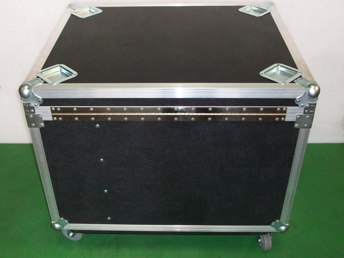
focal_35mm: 42
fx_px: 417
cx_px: 172
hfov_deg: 44.8
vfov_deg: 34.3
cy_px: 129
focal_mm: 7.1
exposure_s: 1/65.1
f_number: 3.2
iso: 160
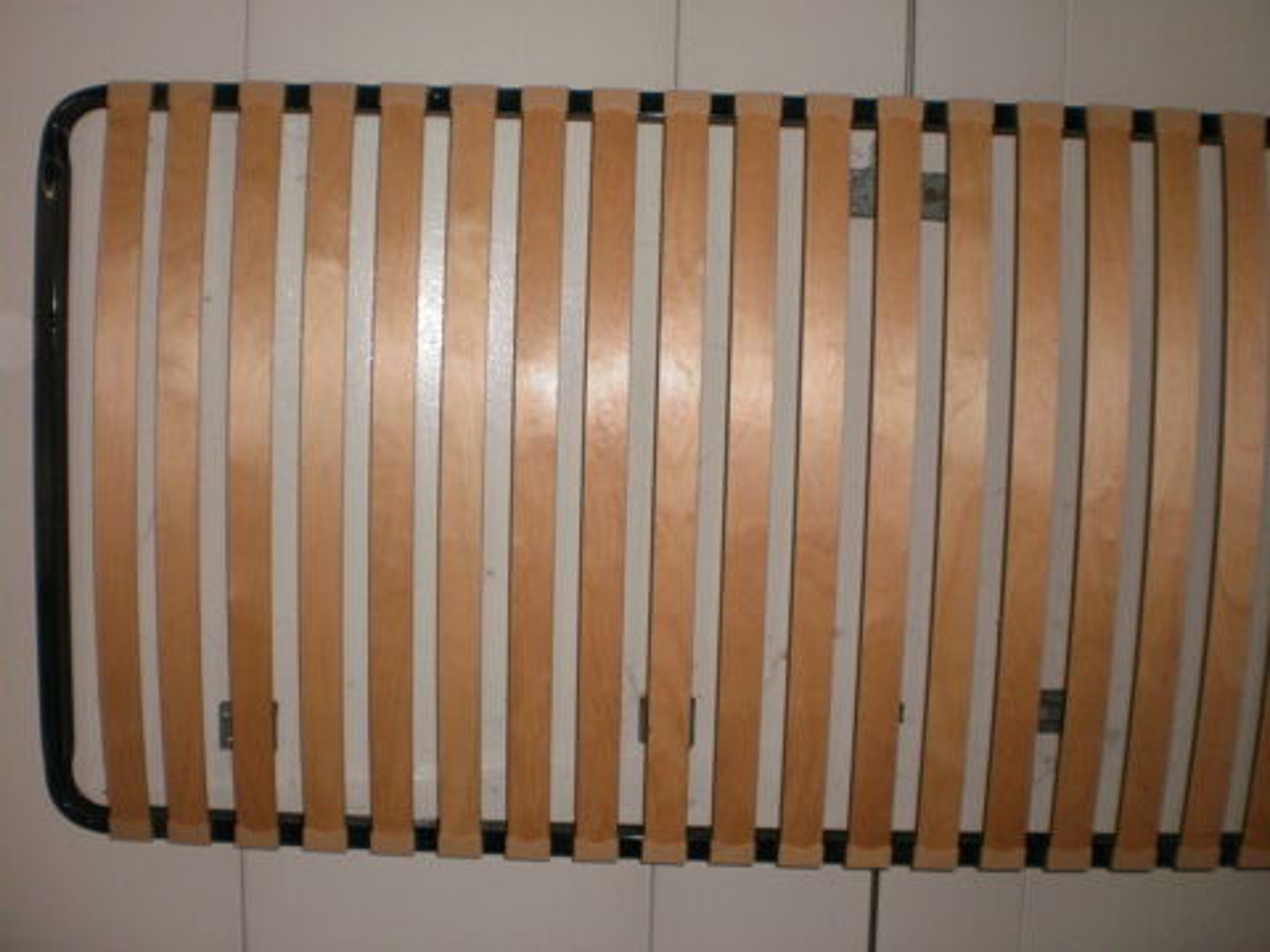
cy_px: 476
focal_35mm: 36
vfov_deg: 39.7
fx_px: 1321
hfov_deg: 51.4
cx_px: 635
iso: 200
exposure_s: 1/30
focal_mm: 6.3
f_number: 3.1
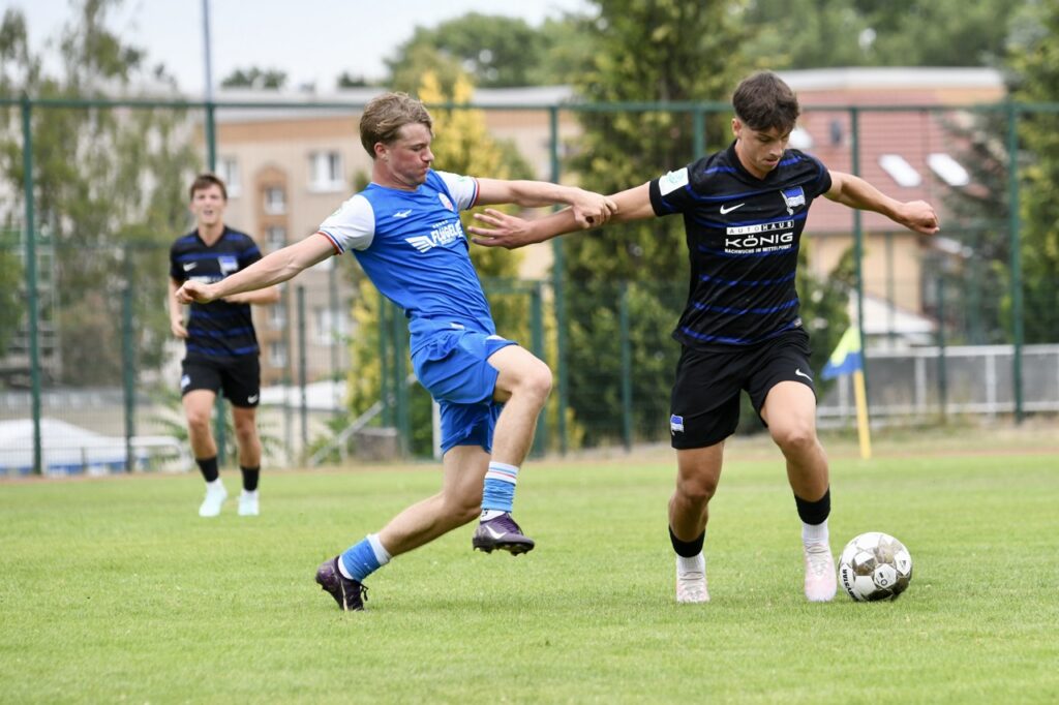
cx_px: 530
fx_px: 7645
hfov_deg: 7.9
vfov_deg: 5.3
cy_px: 352
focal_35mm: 260
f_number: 6.3
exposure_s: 1/1600
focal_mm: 260
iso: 1250
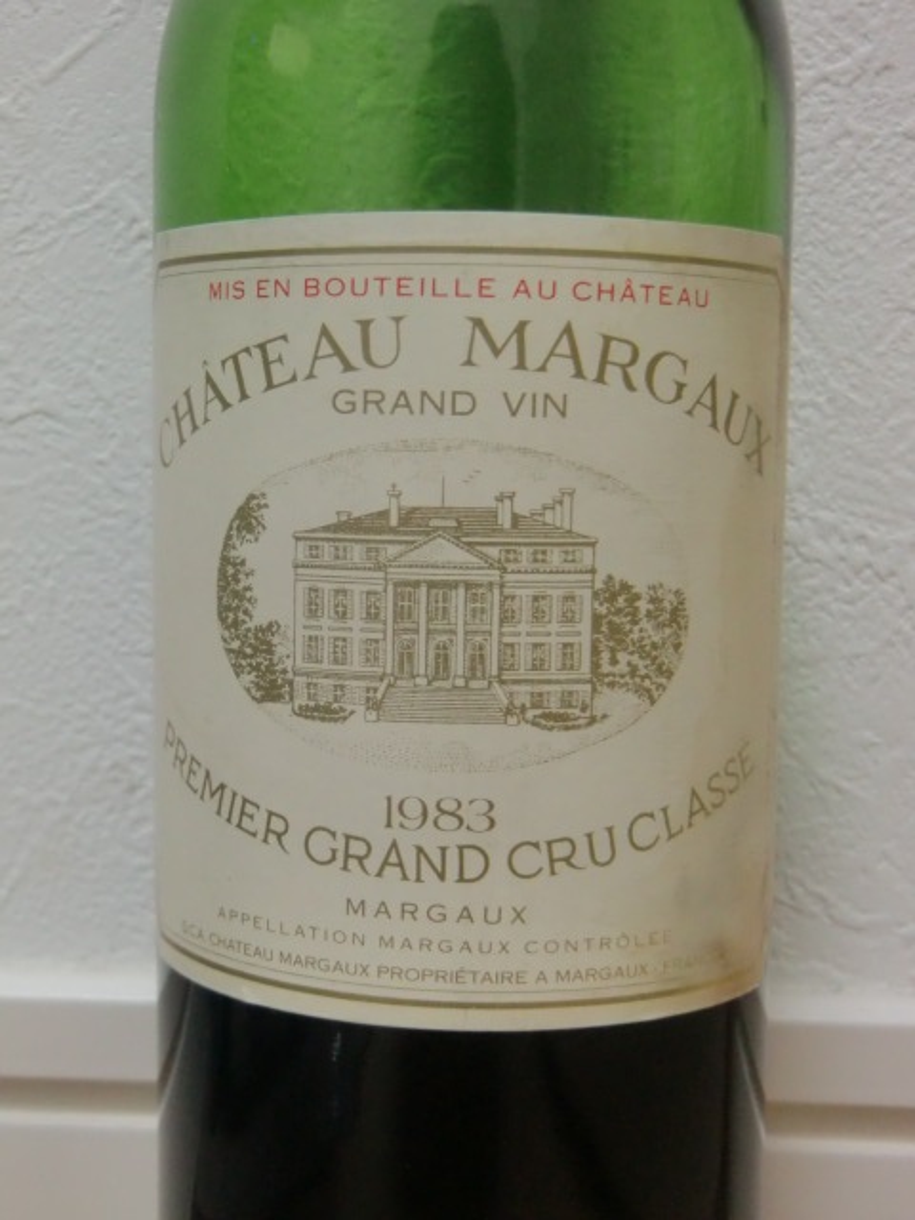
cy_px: 610
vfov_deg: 34.9
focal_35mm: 55
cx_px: 458
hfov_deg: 26.6
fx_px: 1938
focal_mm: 9.8
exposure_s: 1/30
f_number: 4.2
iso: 400
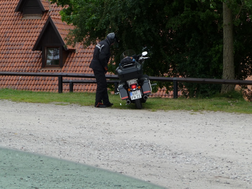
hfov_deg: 17.3
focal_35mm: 114
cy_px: 94
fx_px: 830
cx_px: 126
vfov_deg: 13.0
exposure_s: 1/400
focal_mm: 17.5
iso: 100
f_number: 4.7
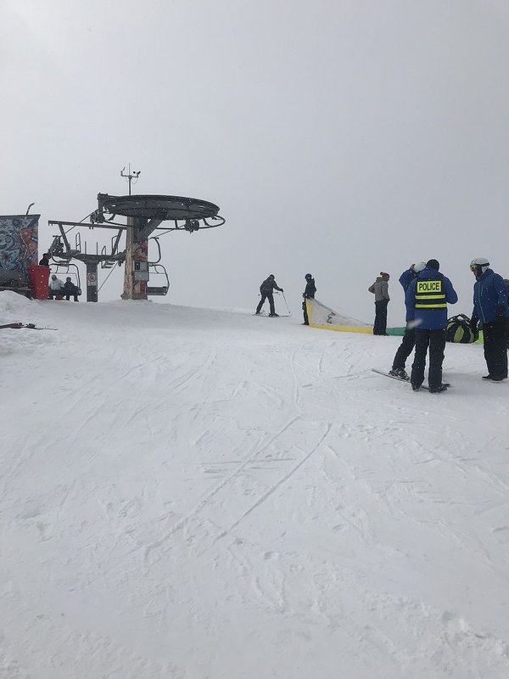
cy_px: 340
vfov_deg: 63.4
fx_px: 549
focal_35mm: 28
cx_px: 254
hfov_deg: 49.7
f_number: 1.8
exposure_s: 1/6849
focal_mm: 3.99
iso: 20
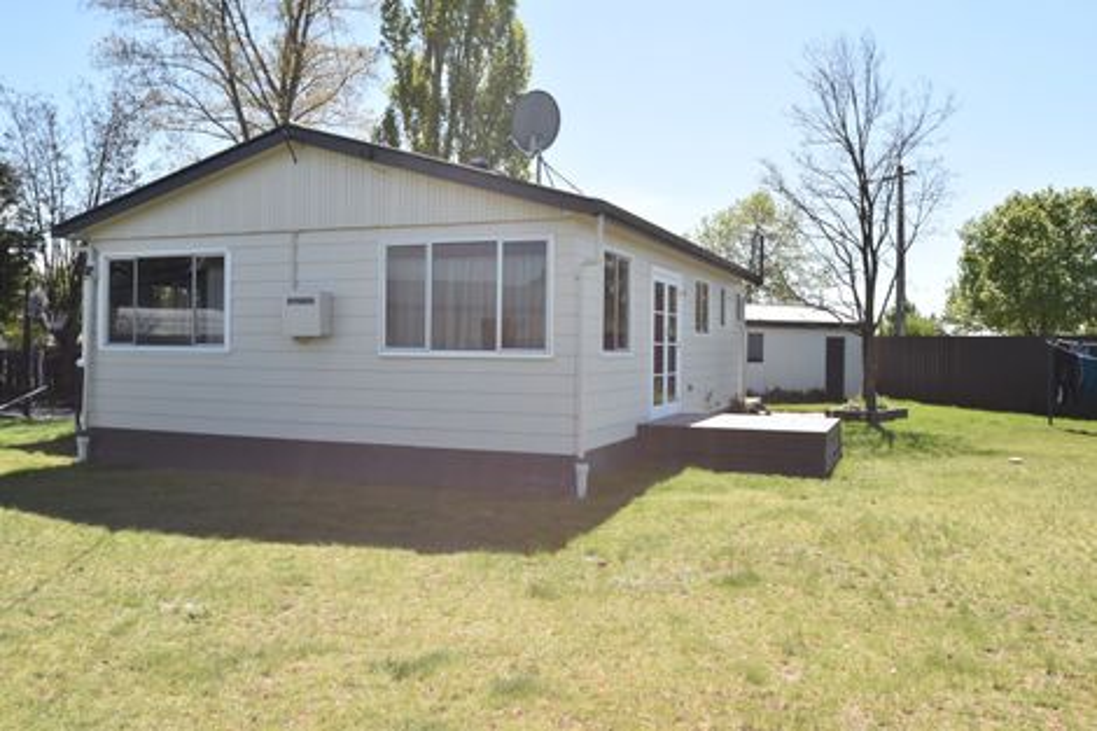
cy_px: 366
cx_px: 548
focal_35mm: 28
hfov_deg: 64.6
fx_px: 868
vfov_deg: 45.6
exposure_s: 1/320
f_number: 9
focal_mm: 19
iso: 200
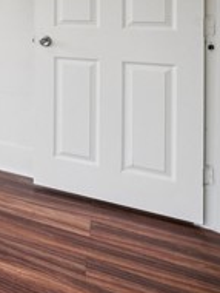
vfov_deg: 39.2
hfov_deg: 21.9
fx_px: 355
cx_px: -174
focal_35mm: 42
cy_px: -5
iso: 400
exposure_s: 1/30
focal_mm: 13
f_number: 8
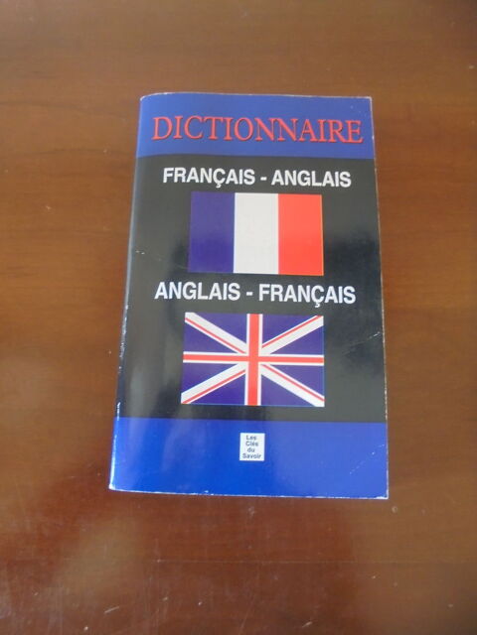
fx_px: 478
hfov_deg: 53.1
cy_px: 318
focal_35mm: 26
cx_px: 238
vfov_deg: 67.3
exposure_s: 1/30
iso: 400
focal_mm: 4.6
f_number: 3.5
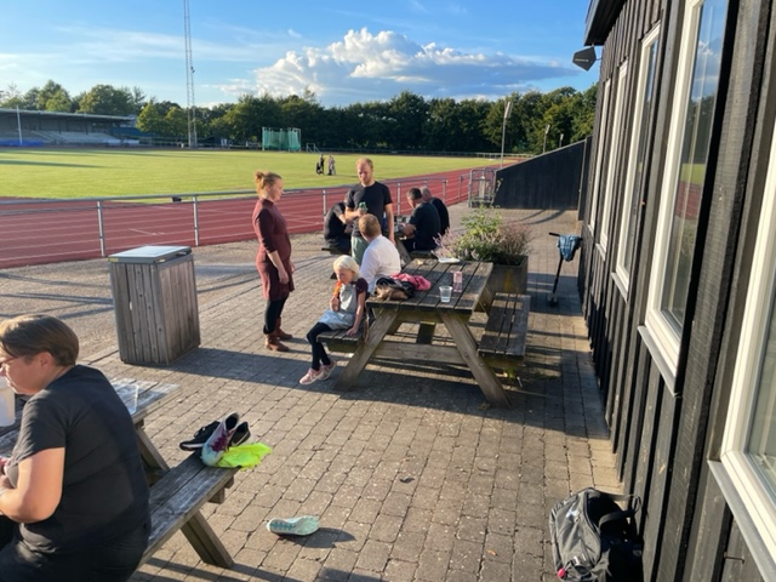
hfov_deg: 67.3
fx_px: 583
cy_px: 291
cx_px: 388
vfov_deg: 53.1
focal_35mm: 26
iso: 32
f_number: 1.6
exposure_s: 1/882
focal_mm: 4.2
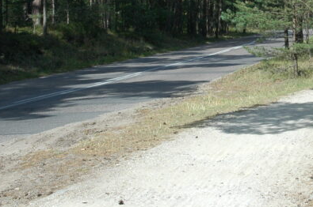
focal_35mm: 109
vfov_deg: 12.4
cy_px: 25
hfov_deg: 18.5
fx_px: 946
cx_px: 272
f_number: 8
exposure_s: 1/250
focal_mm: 28
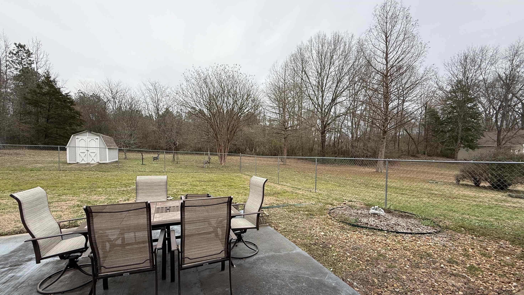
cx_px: 257
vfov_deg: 67.0
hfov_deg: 99.4
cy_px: 159
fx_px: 222
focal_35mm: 16
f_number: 2.2
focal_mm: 2.22
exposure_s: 1/442
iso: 64
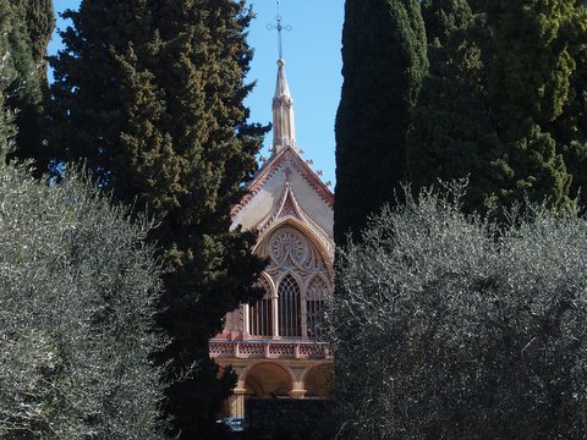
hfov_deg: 27.8
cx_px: 294
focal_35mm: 70
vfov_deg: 21.0
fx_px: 1187
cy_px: 220
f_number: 3.5
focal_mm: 14.5
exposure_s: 1/800
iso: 100
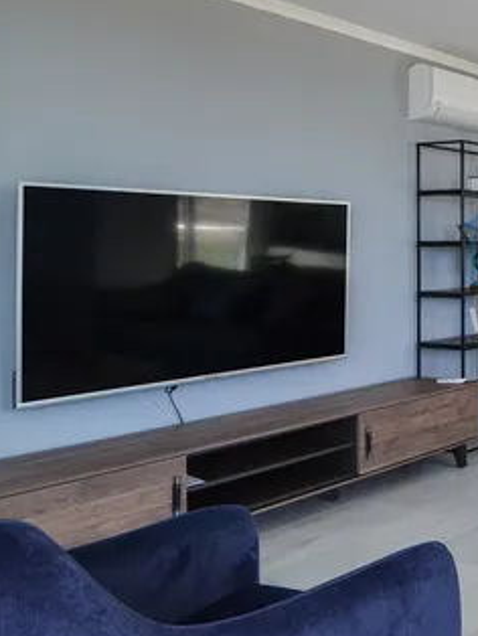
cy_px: 259
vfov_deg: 47.6
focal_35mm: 39
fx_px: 717
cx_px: 709
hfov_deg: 26.8
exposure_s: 1/60
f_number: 5.6
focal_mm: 10
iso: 280
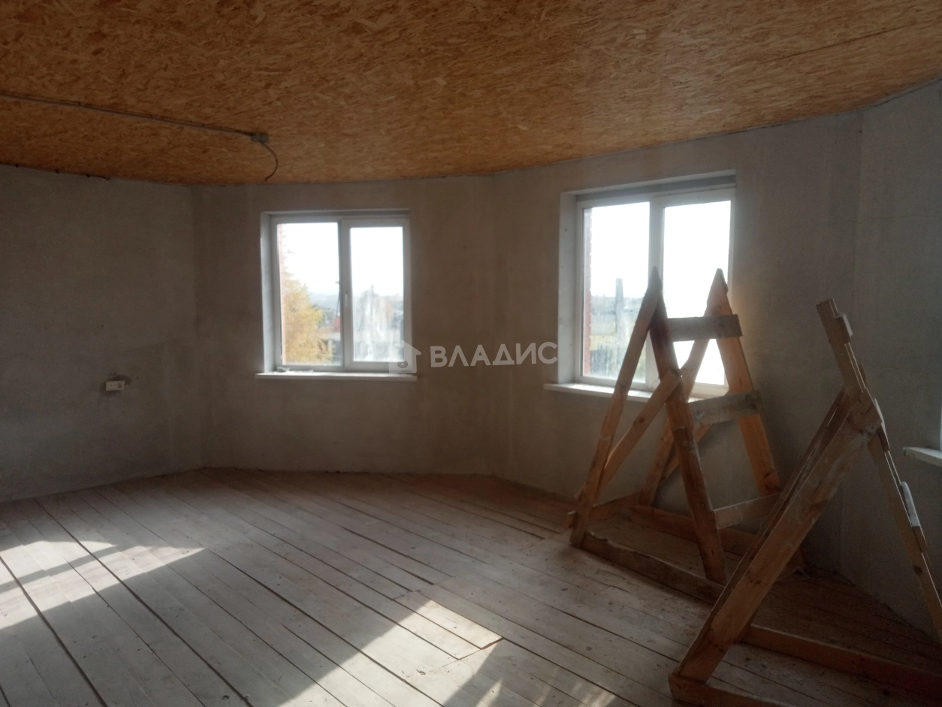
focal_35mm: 28
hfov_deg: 63.4
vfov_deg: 49.8
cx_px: 471
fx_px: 762
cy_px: 354
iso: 100
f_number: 2.2
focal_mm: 3.46
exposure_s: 1/203
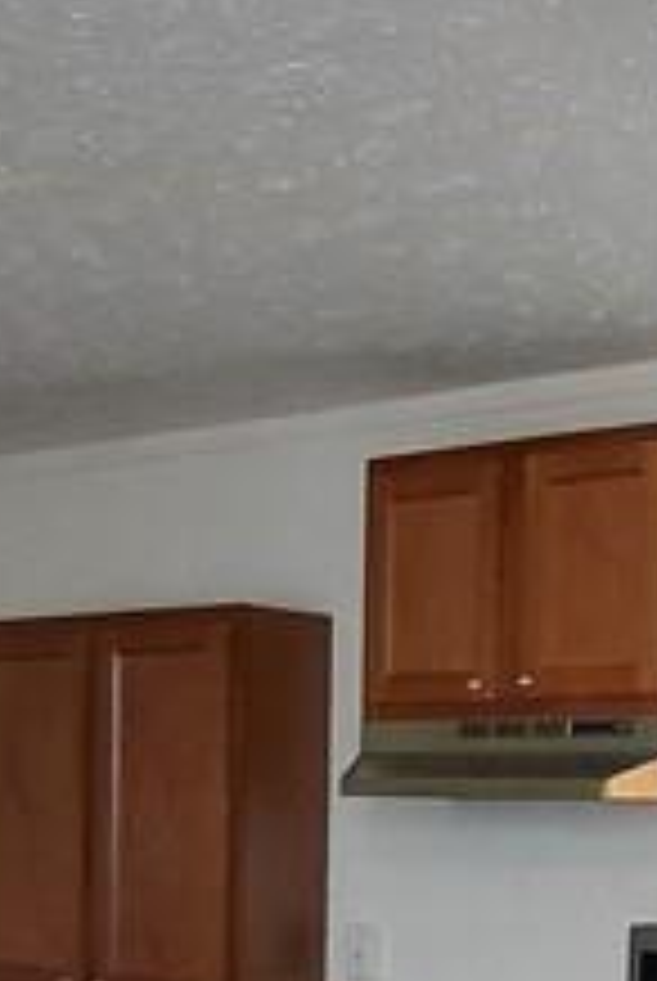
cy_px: 1030
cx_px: 288
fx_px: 2128
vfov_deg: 24.5
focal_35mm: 78
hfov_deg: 17.5
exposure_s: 1/60
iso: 160
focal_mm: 1.64
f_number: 2.2
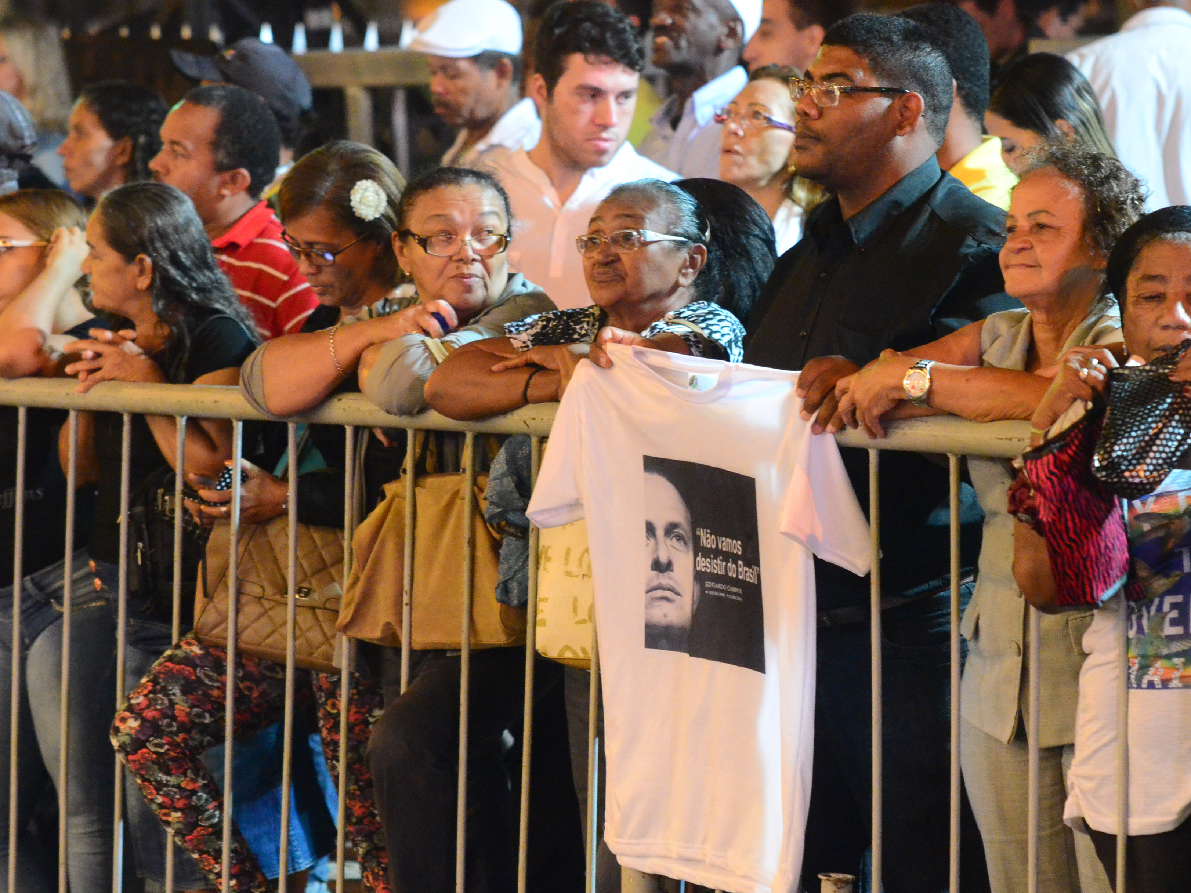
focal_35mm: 164
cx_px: 678
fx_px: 5643
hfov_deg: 12.0
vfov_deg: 9.1
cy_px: 446
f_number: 2.8
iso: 5000
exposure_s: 1/50
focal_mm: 100
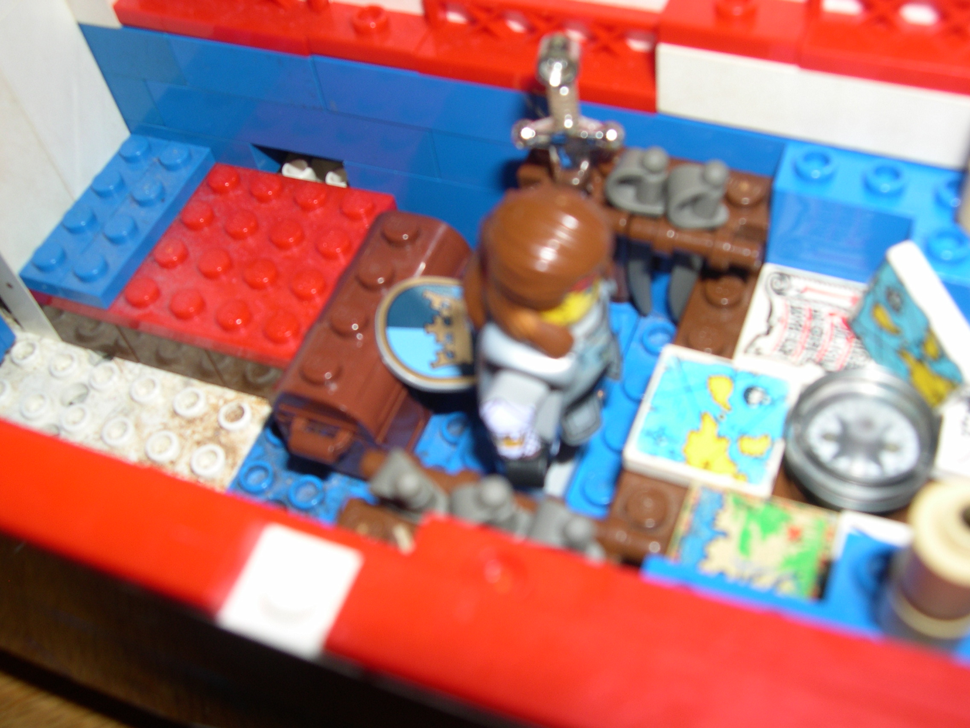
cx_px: 485
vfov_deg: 37.7
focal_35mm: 38
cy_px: 364
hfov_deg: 49.0
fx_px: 1065
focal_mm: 8
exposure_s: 1/60
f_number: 7.6
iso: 100
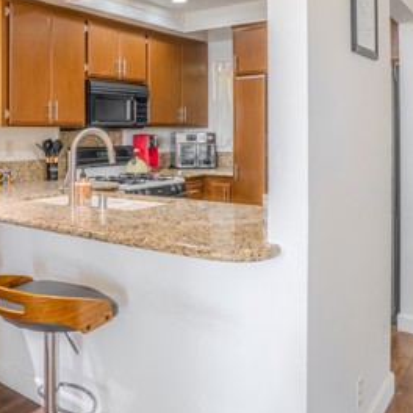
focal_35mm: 34
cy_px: 127
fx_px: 459
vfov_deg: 47.4
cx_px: 108
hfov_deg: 46.8
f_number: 9
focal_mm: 11
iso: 200
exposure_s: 1/25
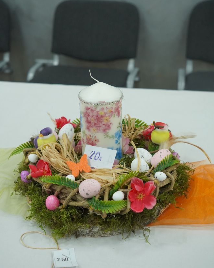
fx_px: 404
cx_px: 107
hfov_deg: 29.7
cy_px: 134
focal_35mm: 51
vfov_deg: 36.7
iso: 1000
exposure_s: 1/200
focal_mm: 30
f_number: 4
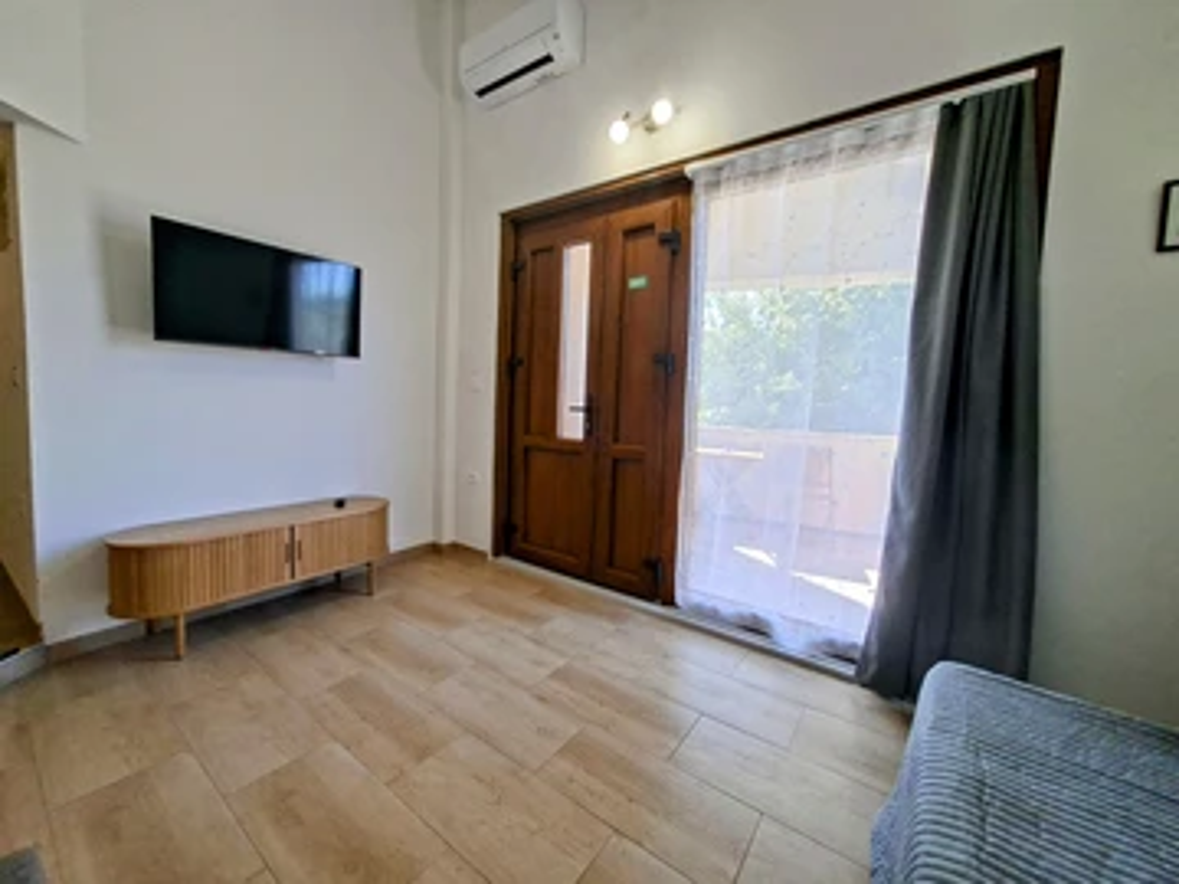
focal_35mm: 13
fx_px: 443
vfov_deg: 89.9
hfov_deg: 106.2
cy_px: 442
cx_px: 590
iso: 40
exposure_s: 1/40
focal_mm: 1.74
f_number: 2.2
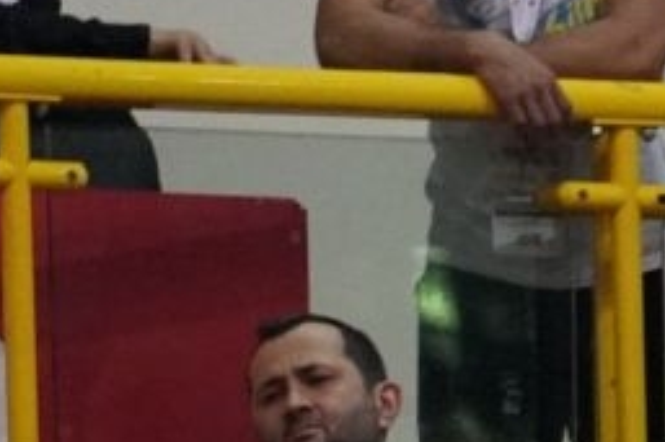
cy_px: 1305
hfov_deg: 1.5
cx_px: 1325
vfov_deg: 1.0
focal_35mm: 1401
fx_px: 25862
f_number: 2.8
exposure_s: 1/1000
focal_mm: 200
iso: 6400
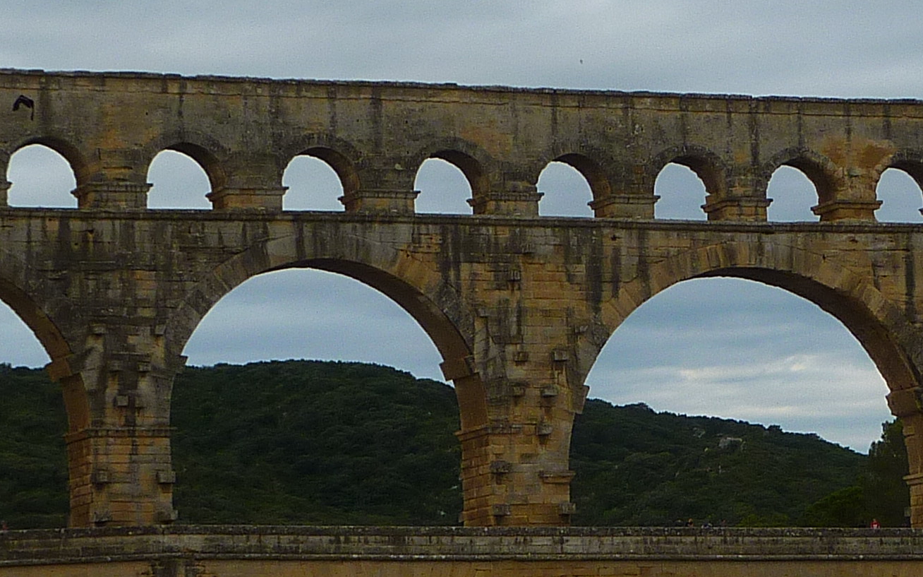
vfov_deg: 7.9
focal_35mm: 166
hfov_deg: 12.6
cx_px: 660
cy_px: 523
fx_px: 4175
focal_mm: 9.1
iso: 80
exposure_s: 1/320
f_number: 3.9
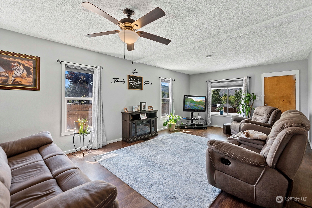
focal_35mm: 15
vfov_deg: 77.4
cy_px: 104
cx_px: 156
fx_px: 130
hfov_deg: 100.4
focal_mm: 15
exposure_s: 1/8
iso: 200
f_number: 7.1
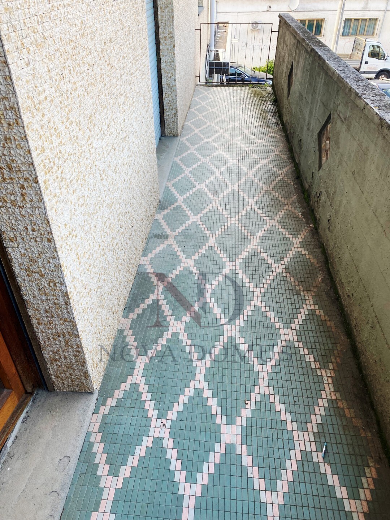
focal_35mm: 26
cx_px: 195
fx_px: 391
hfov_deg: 53.1
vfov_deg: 67.3
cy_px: 260
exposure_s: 1/122
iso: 40
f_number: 1.8
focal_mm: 4.25
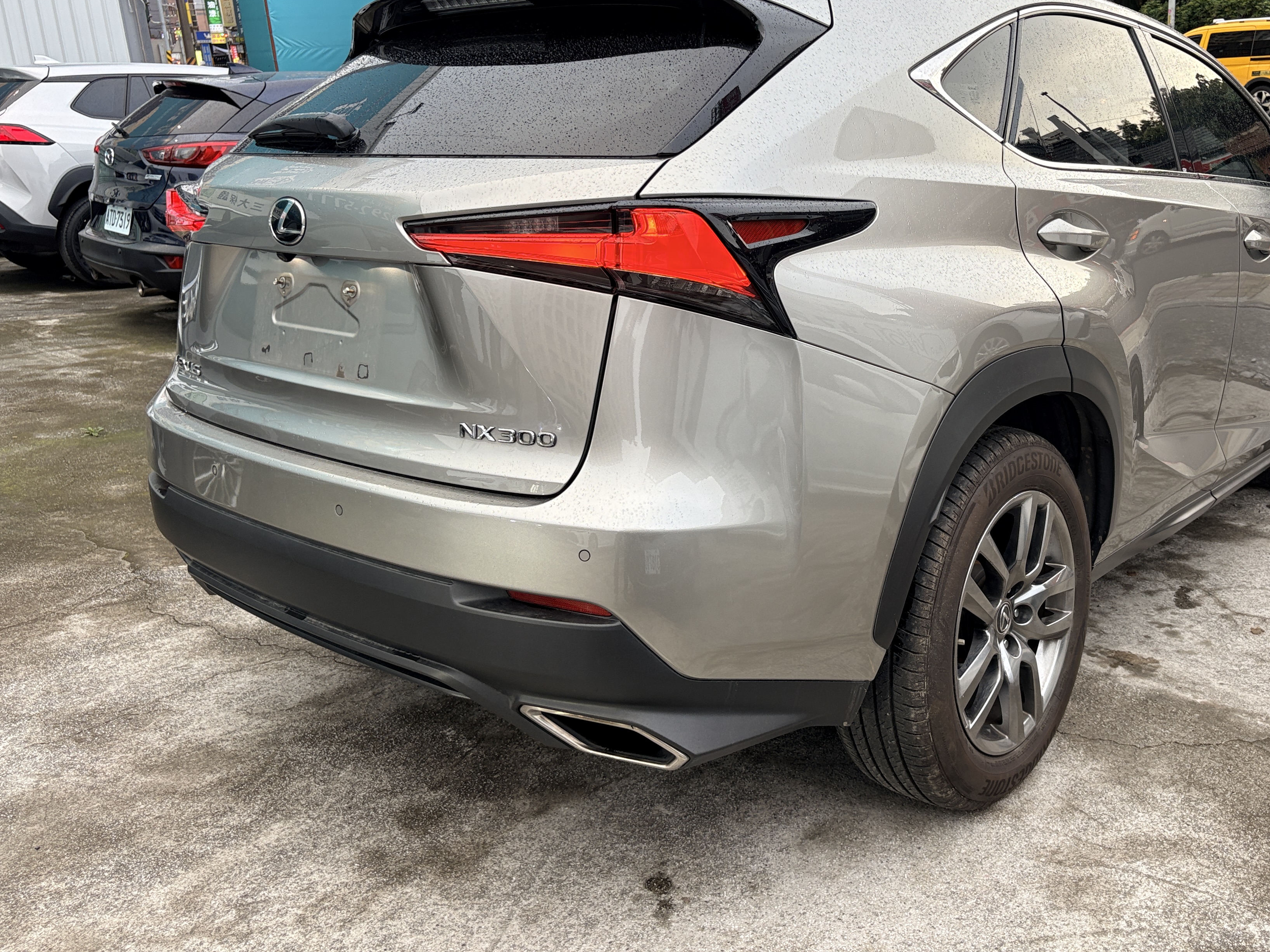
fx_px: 1174
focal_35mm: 32
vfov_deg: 43.9
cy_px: 376
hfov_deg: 56.3
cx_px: 770
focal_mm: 5.96
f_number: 1.6
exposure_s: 1/121
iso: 80
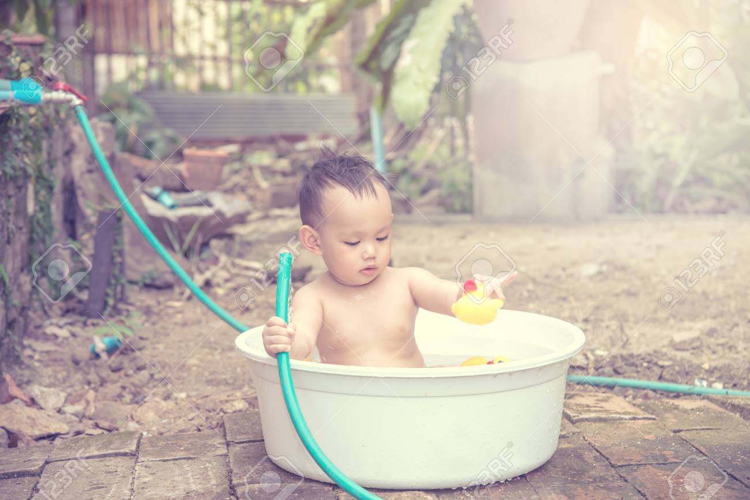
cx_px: 375
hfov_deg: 23.9
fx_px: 1771
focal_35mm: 85
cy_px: 250
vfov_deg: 16.1
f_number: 5
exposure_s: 1/250
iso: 400
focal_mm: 85
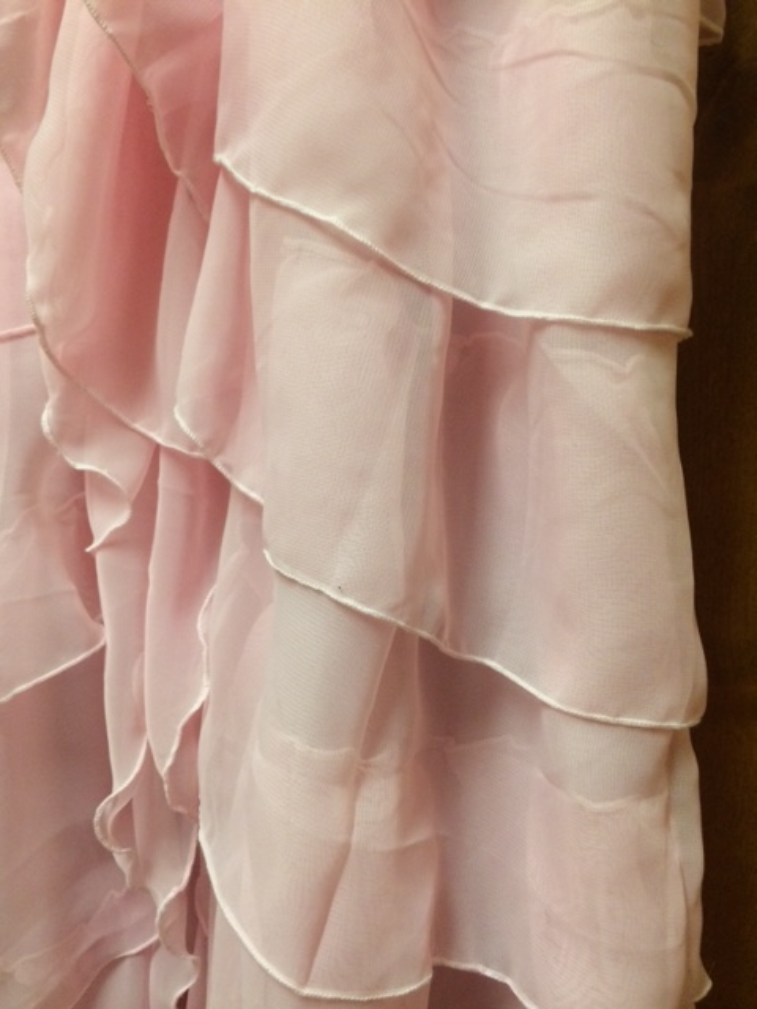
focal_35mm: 29
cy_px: 504
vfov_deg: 61.7
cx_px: 378
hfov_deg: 48.2
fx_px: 846
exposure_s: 1/30
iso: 160
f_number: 2.2
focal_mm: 4.15
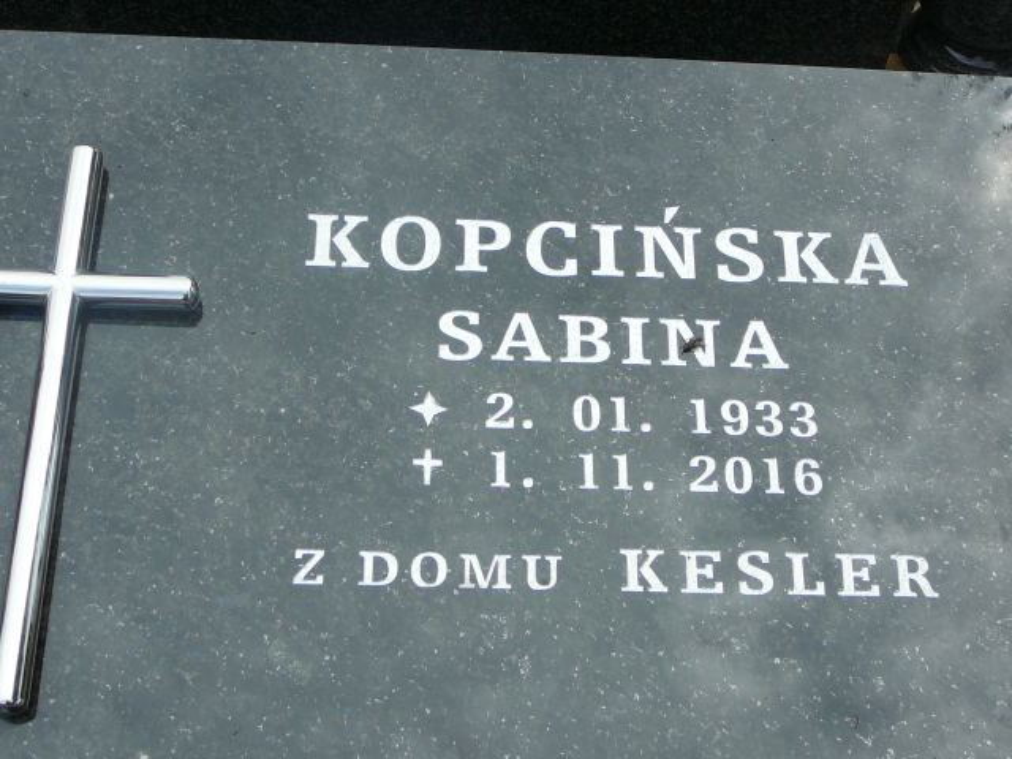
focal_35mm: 52
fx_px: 1520
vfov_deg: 28.0
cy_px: 380
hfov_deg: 36.8
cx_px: 506
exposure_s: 1/500
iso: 80
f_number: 3.4
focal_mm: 7.8
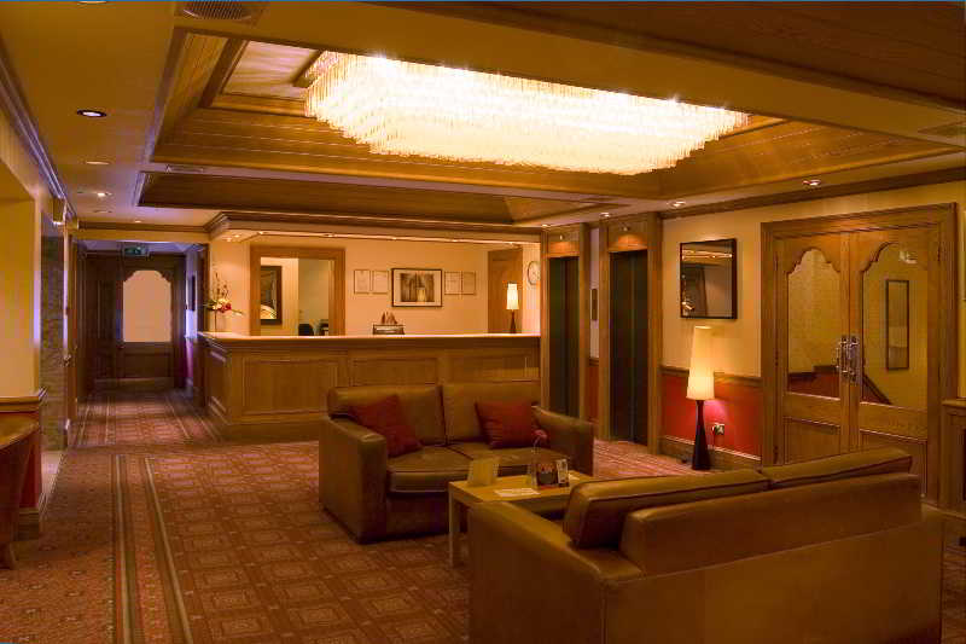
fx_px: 724
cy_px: 322
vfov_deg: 47.9
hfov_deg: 67.4
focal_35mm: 27
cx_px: 483
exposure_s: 1/2
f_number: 8
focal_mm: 18
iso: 200
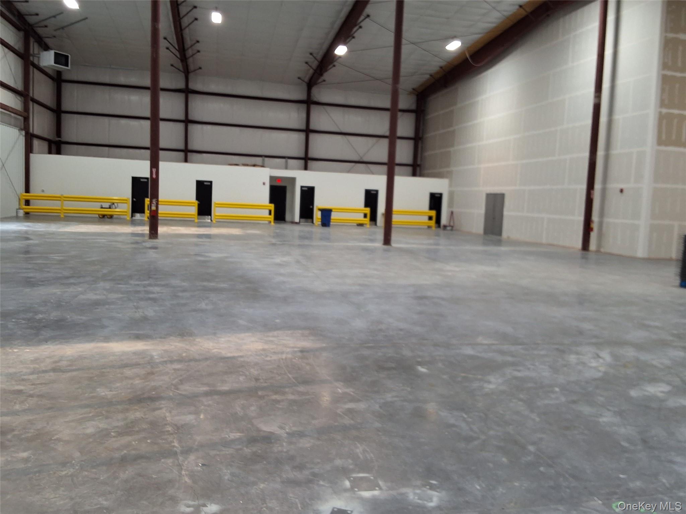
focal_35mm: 28
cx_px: 343
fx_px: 555
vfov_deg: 49.7
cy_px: 257
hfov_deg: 63.4
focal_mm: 2.91
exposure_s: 1/40
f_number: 1.9
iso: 80
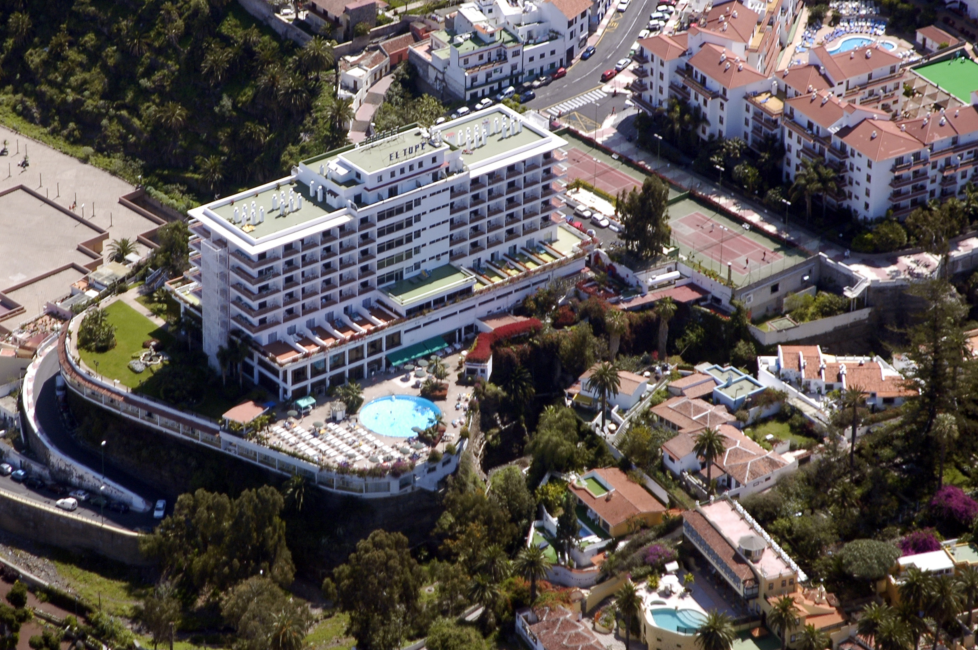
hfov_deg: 11.8
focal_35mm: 174
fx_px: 4712
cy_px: 257
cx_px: 389
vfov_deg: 7.9
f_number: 5.6
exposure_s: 1/640
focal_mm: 95
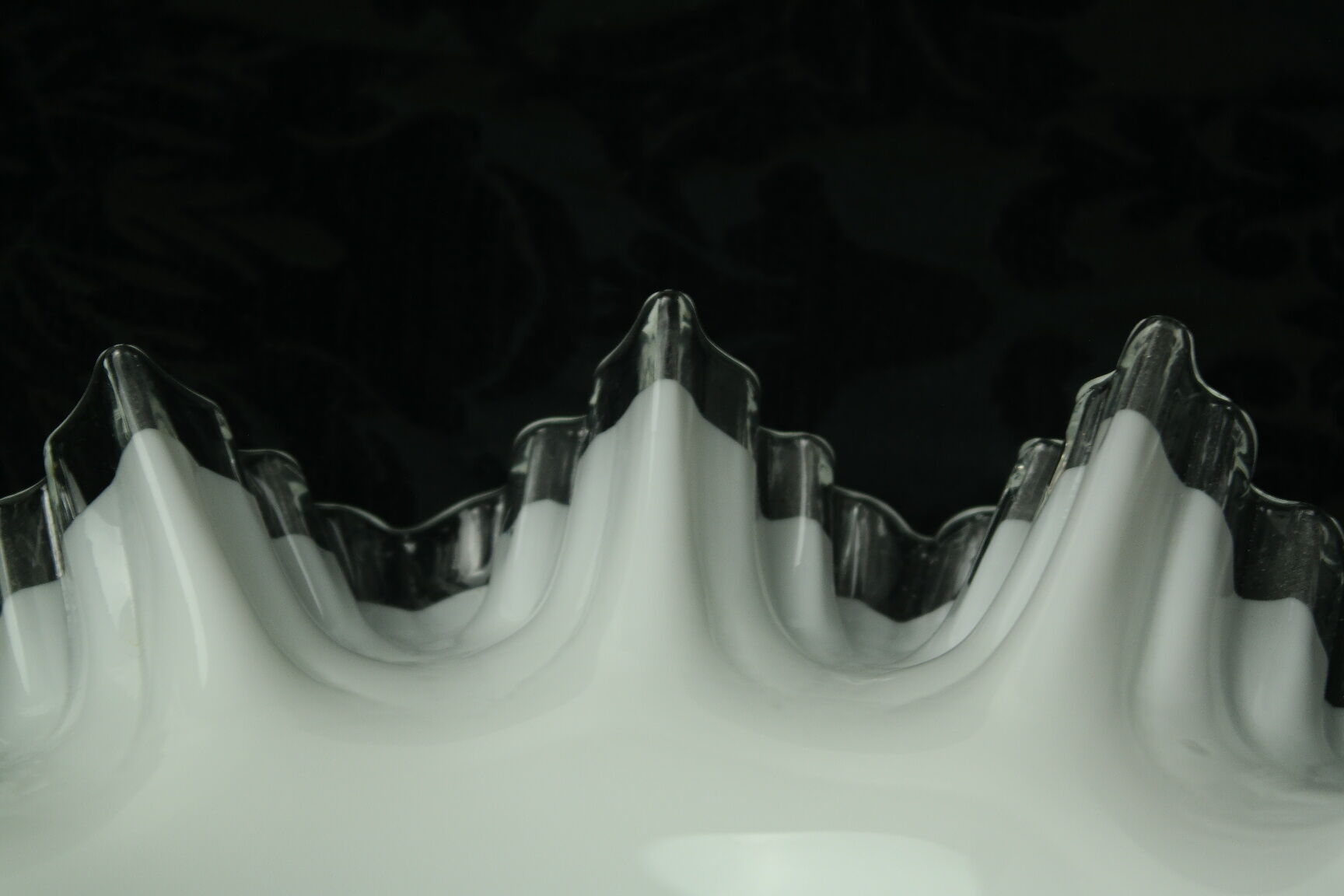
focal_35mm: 77
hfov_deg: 26.3
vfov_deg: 17.7
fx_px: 2874
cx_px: 672
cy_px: 448
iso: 200
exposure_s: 1/30
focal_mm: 50
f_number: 5.6
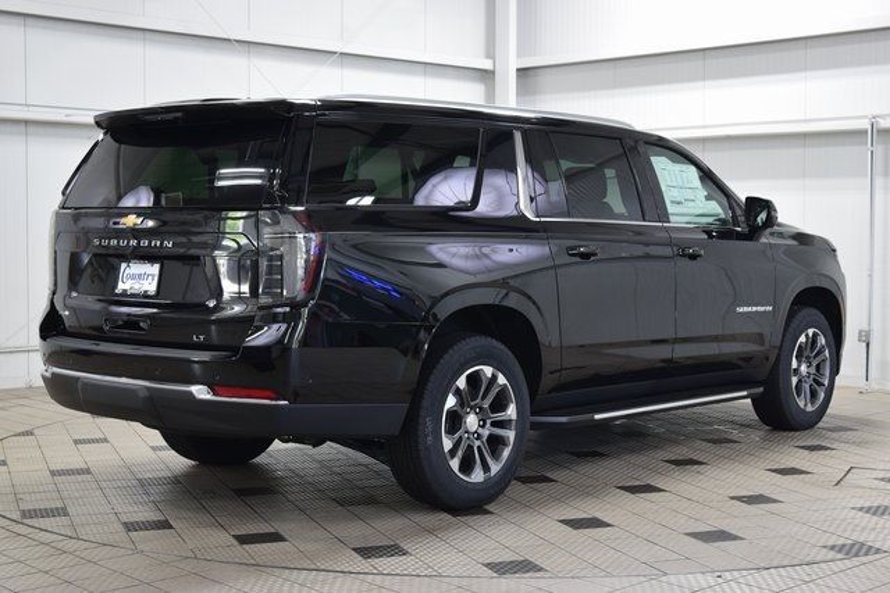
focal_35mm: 54
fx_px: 1335
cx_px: 445
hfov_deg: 36.9
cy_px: 296
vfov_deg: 25.1
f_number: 6.3
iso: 500
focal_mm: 36
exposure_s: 1/15
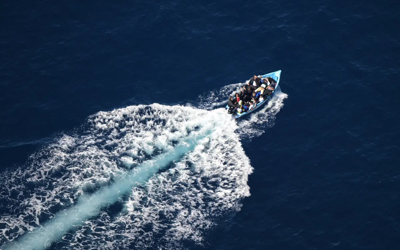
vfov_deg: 2.1
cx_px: 200
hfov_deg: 3.4
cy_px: 119
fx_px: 6682
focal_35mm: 613
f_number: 6.3
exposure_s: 1/1250
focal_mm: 600
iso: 560
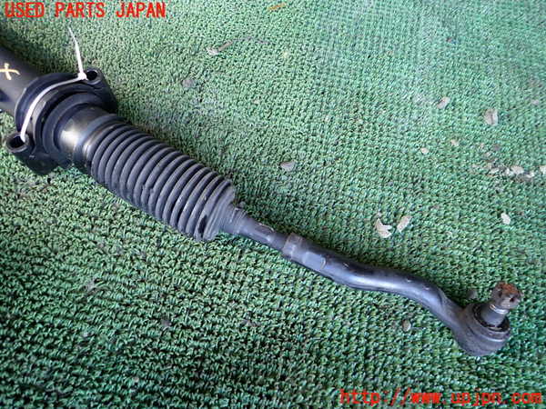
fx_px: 394
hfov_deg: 69.4
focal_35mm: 25
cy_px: 204
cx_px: 273
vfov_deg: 54.9
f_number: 2
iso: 200
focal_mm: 4.5
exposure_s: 1/80
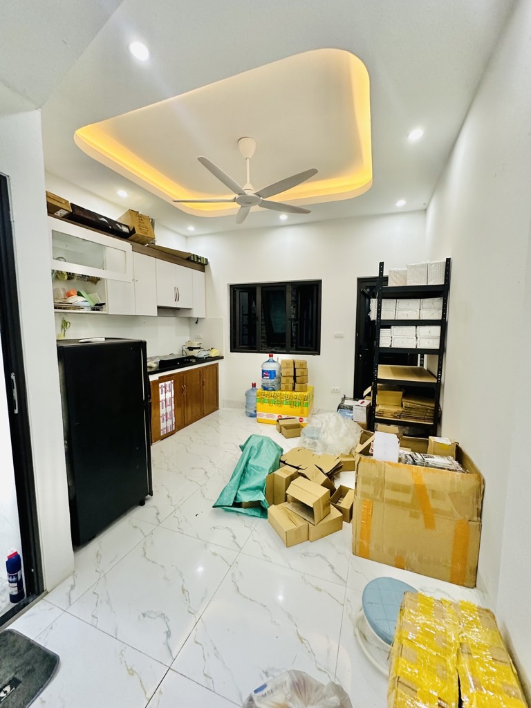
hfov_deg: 85.7
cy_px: 354
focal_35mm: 14
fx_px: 286
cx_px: 266
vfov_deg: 102.1
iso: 250
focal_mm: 2.22
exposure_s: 1/100
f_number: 2.2
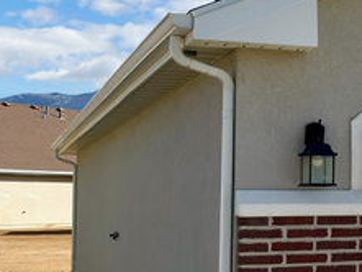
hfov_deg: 13.7
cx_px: 816
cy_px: 152
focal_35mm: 111
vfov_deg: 13.4
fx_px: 1161
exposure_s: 1/7752
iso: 64
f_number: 1.78
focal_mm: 6.76
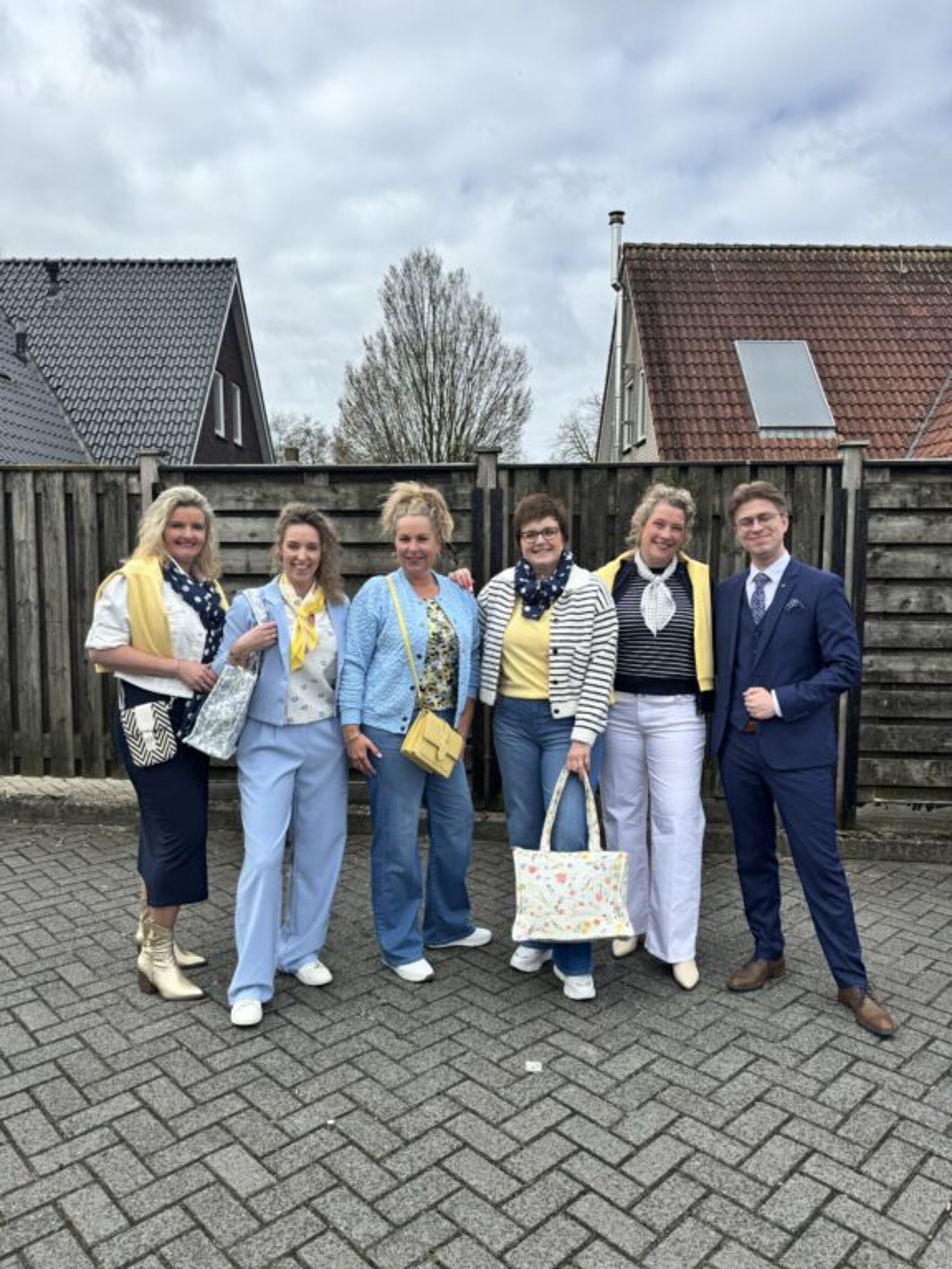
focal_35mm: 24
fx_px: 880
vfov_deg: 71.6
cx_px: 476
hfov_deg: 56.8
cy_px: 634
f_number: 1.78
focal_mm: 6.76
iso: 80
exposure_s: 1/2959
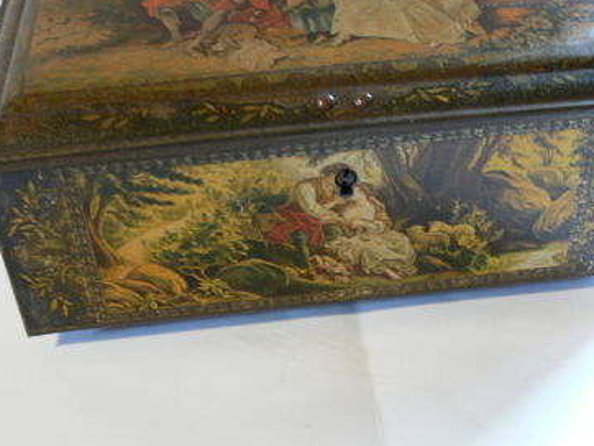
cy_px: 192
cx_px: 331
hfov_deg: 33.7
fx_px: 979
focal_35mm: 57
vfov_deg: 25.7
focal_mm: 8.9
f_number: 2.8
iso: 200
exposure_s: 1/8
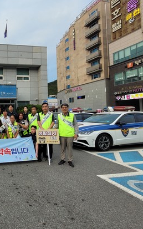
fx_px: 125
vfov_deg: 85.0
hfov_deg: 46.7
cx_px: -8
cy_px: 109
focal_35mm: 20
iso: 40
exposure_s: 1/201
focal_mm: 1.74
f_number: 2.2
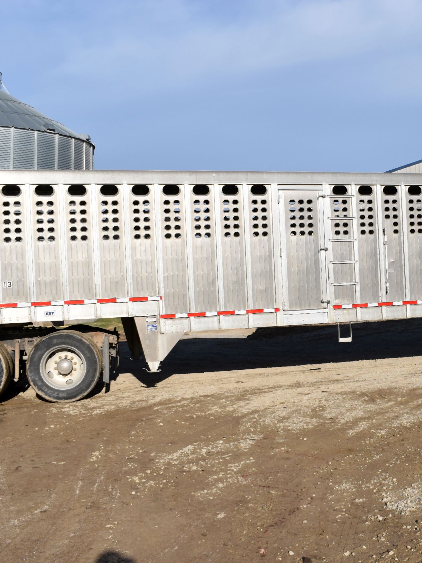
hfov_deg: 29.2
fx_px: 780
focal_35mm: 48
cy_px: 283
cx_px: 370
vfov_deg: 39.7
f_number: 11
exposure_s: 1/500
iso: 200
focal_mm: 22
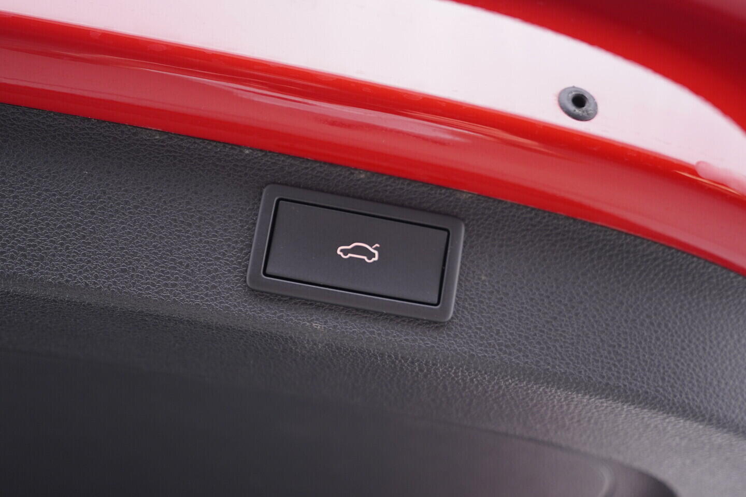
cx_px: 373
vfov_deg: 36.9
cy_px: 248
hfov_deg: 53.1
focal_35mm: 36
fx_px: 746
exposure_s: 1/40
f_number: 2.8
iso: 320
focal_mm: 24
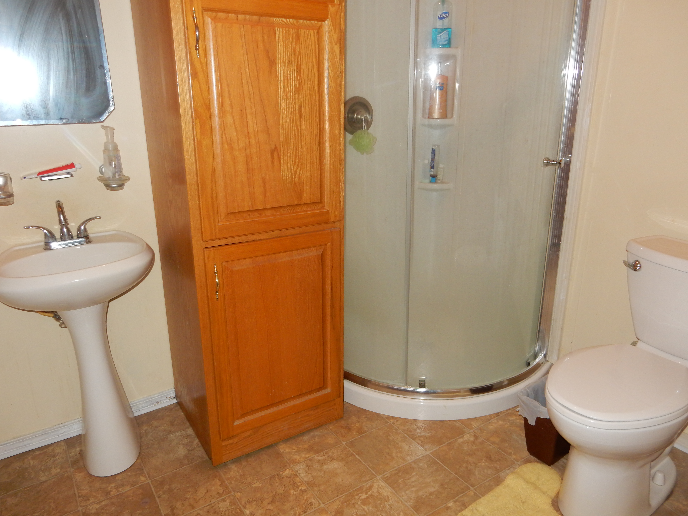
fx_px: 497
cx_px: 344
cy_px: 258
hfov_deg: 69.4
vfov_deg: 54.9
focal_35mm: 25
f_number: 3.7
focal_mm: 4.5
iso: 200
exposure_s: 1/30
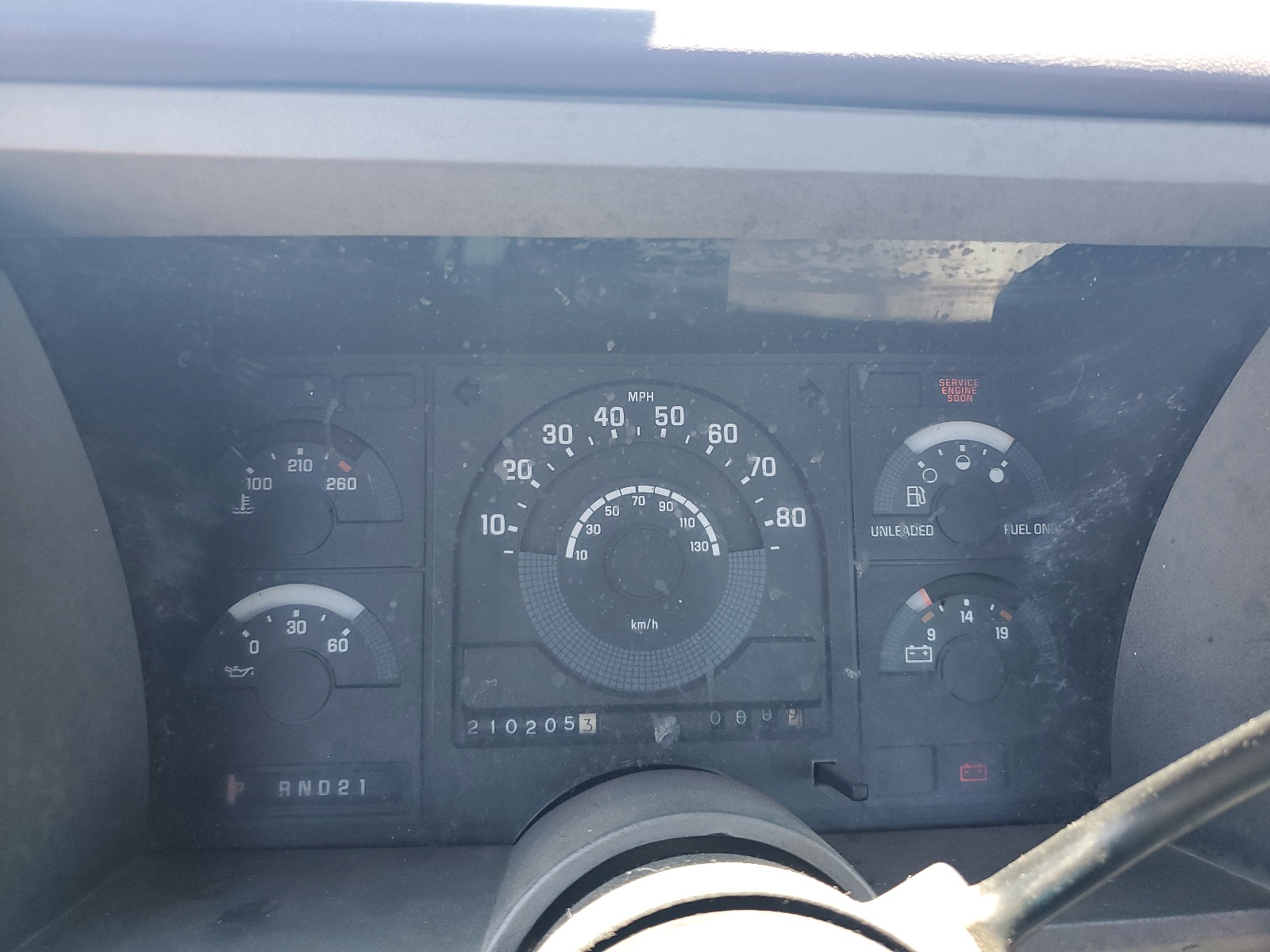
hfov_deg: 67.3
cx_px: 635
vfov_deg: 53.1
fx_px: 954
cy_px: 476
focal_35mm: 26
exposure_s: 1/120
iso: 78
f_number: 1.5
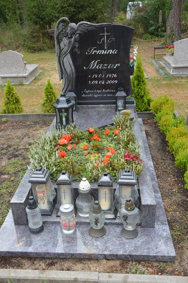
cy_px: 142
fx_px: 282
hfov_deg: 36.8
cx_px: 94
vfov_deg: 53.2
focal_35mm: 36
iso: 250
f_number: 5.6
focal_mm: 24
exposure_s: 1/125
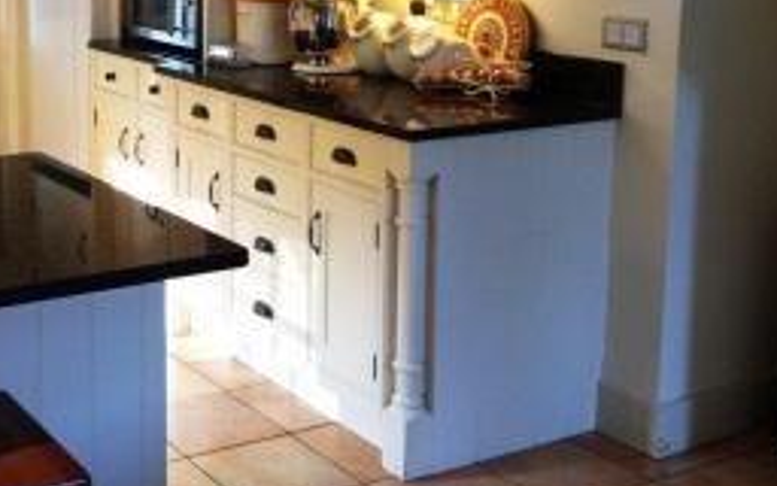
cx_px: 115
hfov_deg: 30.5
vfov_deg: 19.6
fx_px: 1376
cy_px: 46
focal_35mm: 65
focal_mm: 4.28
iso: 64
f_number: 2.4
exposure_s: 1/20
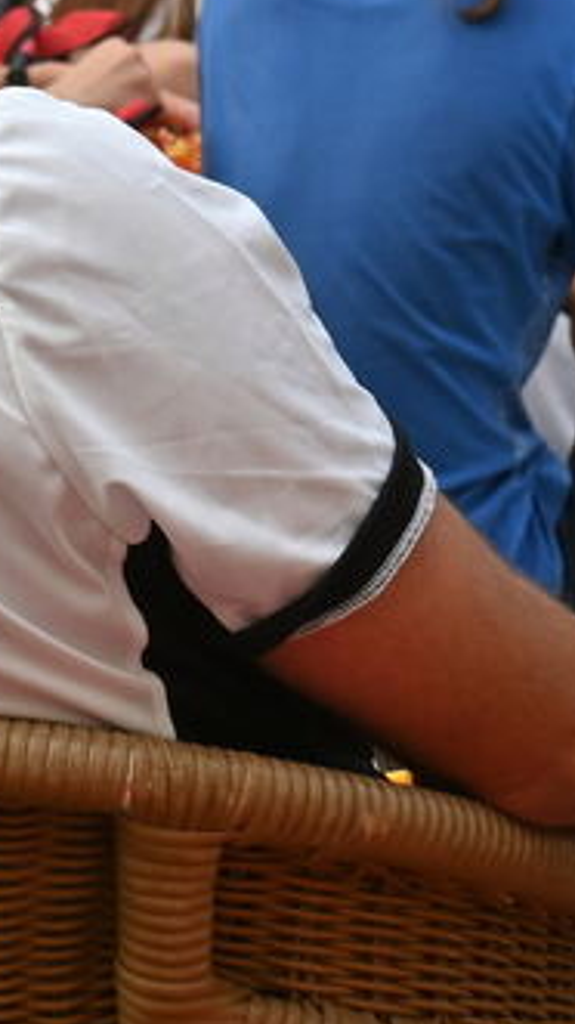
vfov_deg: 8.1
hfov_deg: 4.5
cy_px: -51
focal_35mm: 266
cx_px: -665
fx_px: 7216
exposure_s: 1/200
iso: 800
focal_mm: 70
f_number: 9
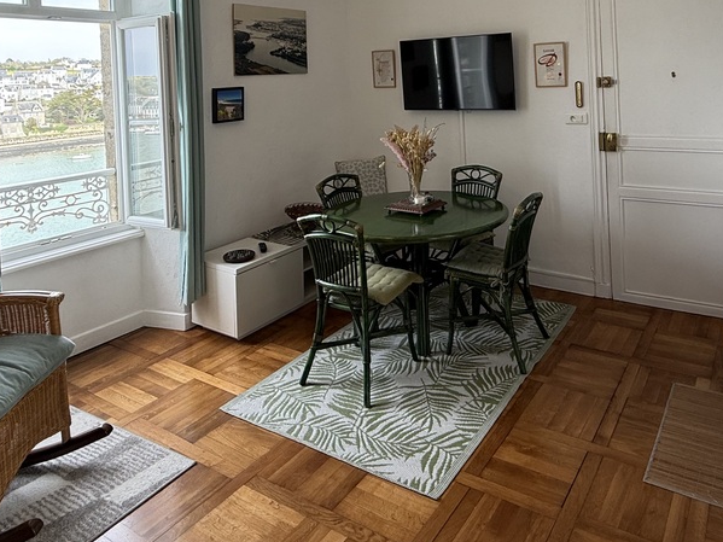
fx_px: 564
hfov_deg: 64.4
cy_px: 77
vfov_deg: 47.3
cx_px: 450
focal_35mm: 27
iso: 40
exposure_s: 1/104
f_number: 2.2
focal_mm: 2.22
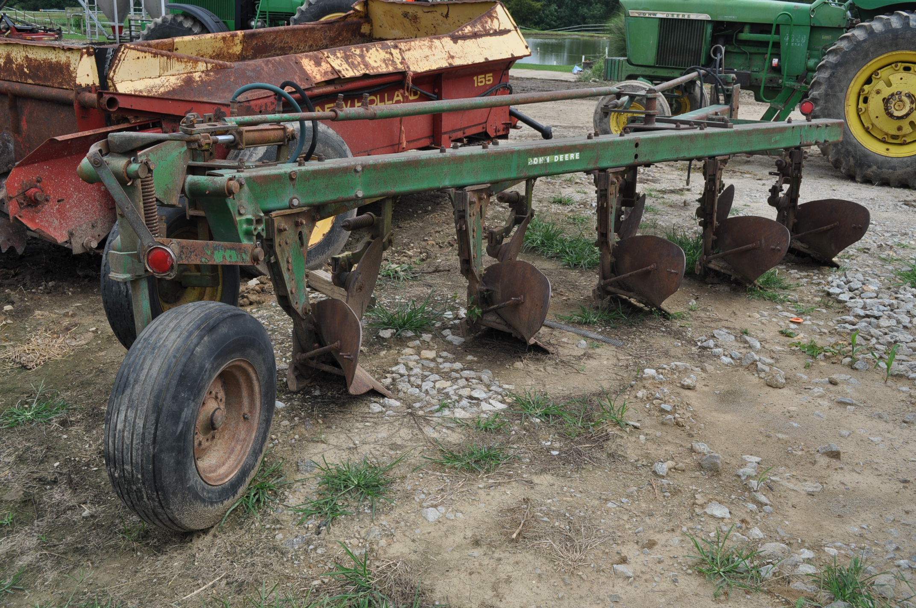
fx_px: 915
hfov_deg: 53.2
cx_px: 458
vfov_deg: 36.8
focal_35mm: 36
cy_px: 304
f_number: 9
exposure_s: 1/320
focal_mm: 24
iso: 200
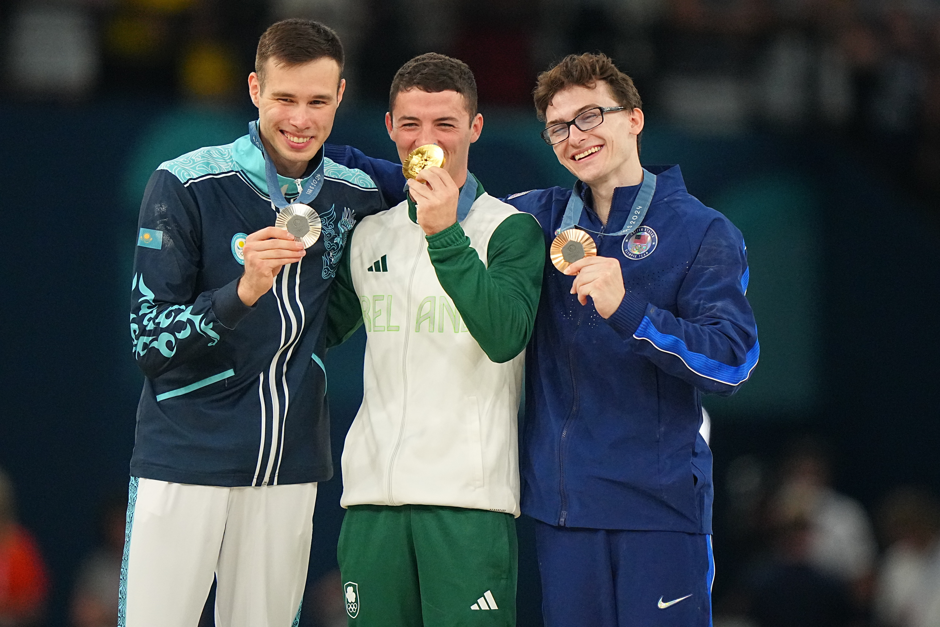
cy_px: 314
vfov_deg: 2.3
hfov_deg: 3.4
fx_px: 15666
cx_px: 470
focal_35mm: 600
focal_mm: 400
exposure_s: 1/5000
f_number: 2.8
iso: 6400
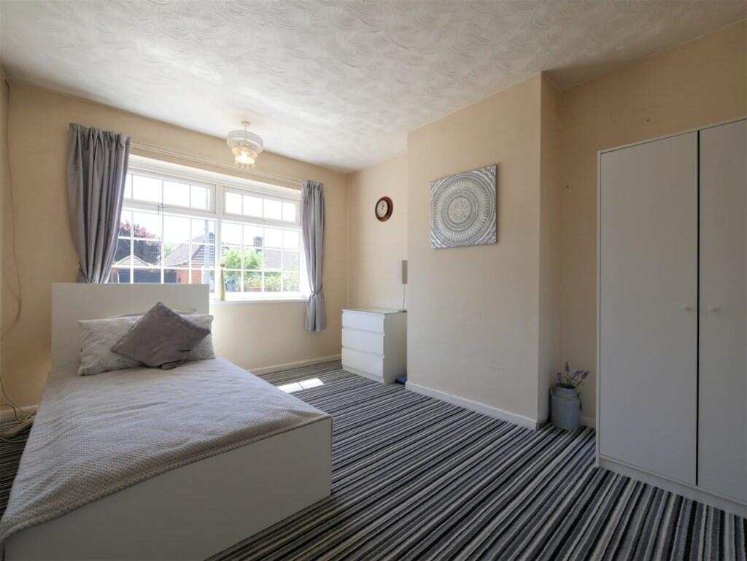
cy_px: 280
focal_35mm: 14
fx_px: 302
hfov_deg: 102.0
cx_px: 374
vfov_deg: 85.7
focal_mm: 7
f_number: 4.5
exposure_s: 1/125
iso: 200
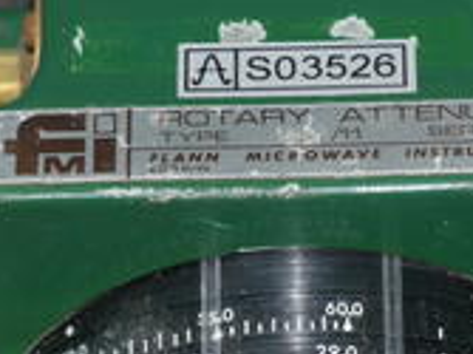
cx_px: 334
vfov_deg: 4.8
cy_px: 193
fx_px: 4260
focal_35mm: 312
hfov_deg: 6.4
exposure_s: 1/60
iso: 400
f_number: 11
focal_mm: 65
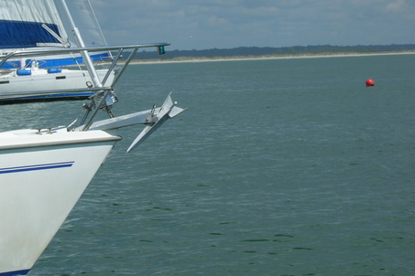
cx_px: 144
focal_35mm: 150
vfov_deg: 9.1
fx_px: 1729
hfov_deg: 13.7
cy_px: 69
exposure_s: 1/241
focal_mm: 17.1
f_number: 8.2
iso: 50
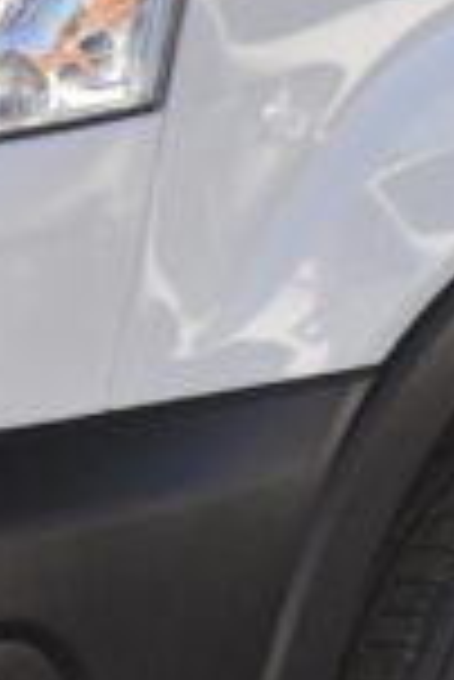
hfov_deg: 4.5
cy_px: -194
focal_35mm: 305
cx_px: 328
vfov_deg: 6.7
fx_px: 5756
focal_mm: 30
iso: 500
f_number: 9
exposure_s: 1/320
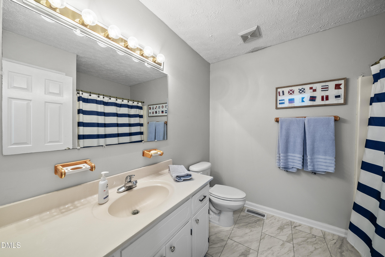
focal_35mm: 12
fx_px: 128
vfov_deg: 90.1
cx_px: 192
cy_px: 128
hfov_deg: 112.6
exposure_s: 1/4
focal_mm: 12
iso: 800
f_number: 7.1
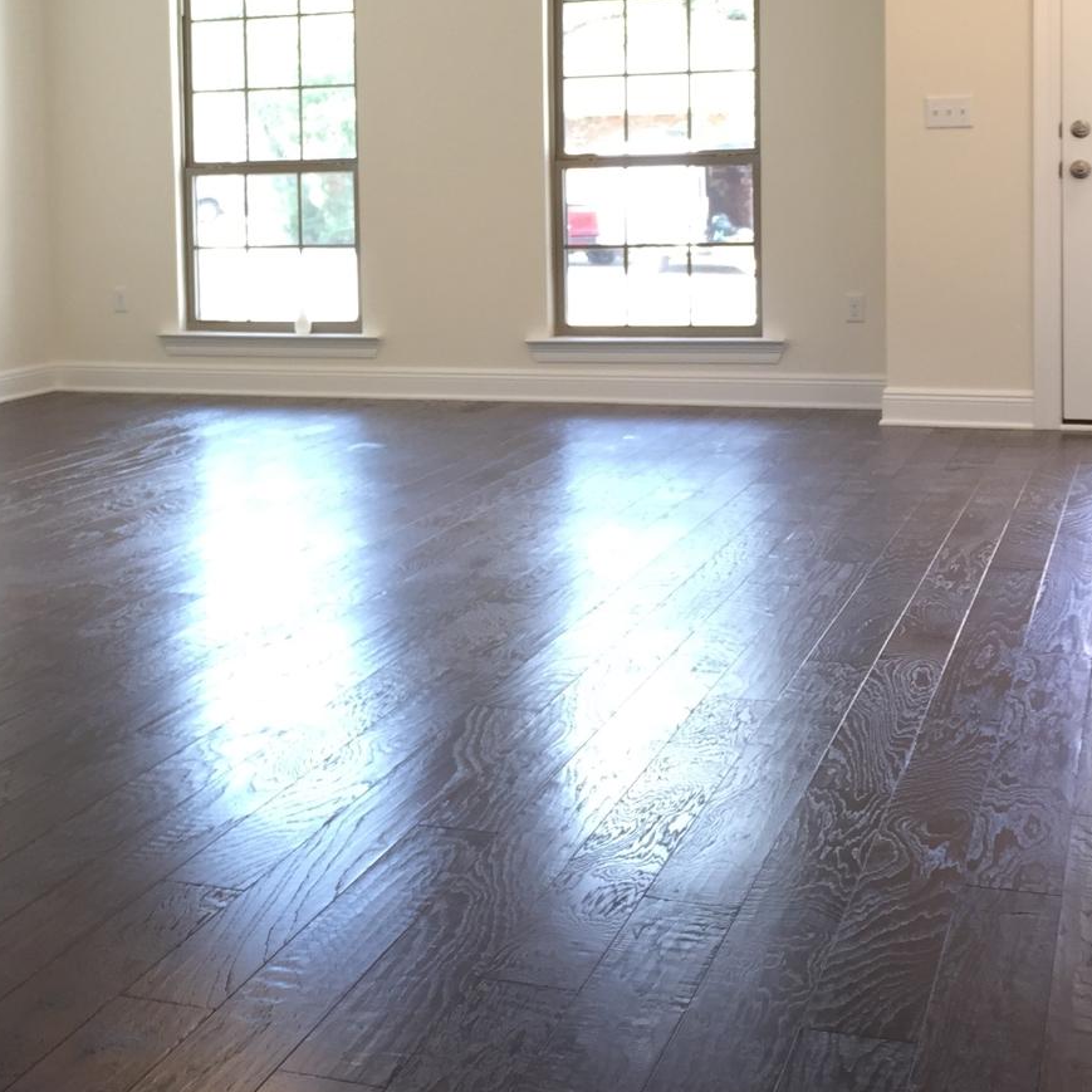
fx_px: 2106
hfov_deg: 28.2
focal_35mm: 59
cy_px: 288
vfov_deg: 28.7
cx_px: 163
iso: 40
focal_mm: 4.15
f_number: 2.2
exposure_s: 1/30
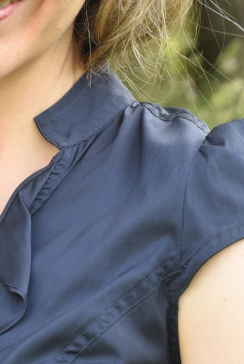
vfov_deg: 7.3
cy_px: 129
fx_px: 2862
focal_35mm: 282
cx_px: 45
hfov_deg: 4.9
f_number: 5.6
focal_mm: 75
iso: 500
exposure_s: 1/200
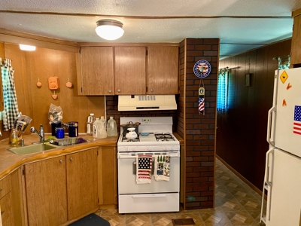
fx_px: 226
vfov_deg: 53.1
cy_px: 113
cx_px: 150
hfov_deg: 67.3
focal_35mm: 26
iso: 400
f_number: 1.8
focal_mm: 4.25
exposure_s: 1/40
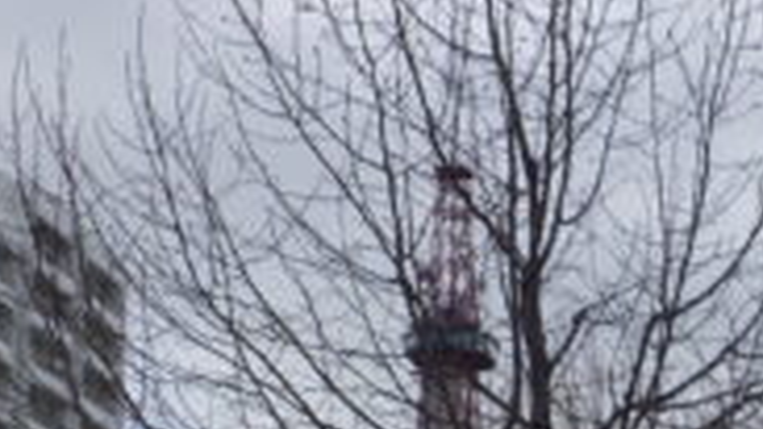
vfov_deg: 11.9
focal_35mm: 95
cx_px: 865
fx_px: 1922
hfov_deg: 21.2
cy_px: 739
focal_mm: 5
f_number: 4.2
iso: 125
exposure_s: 1/1000
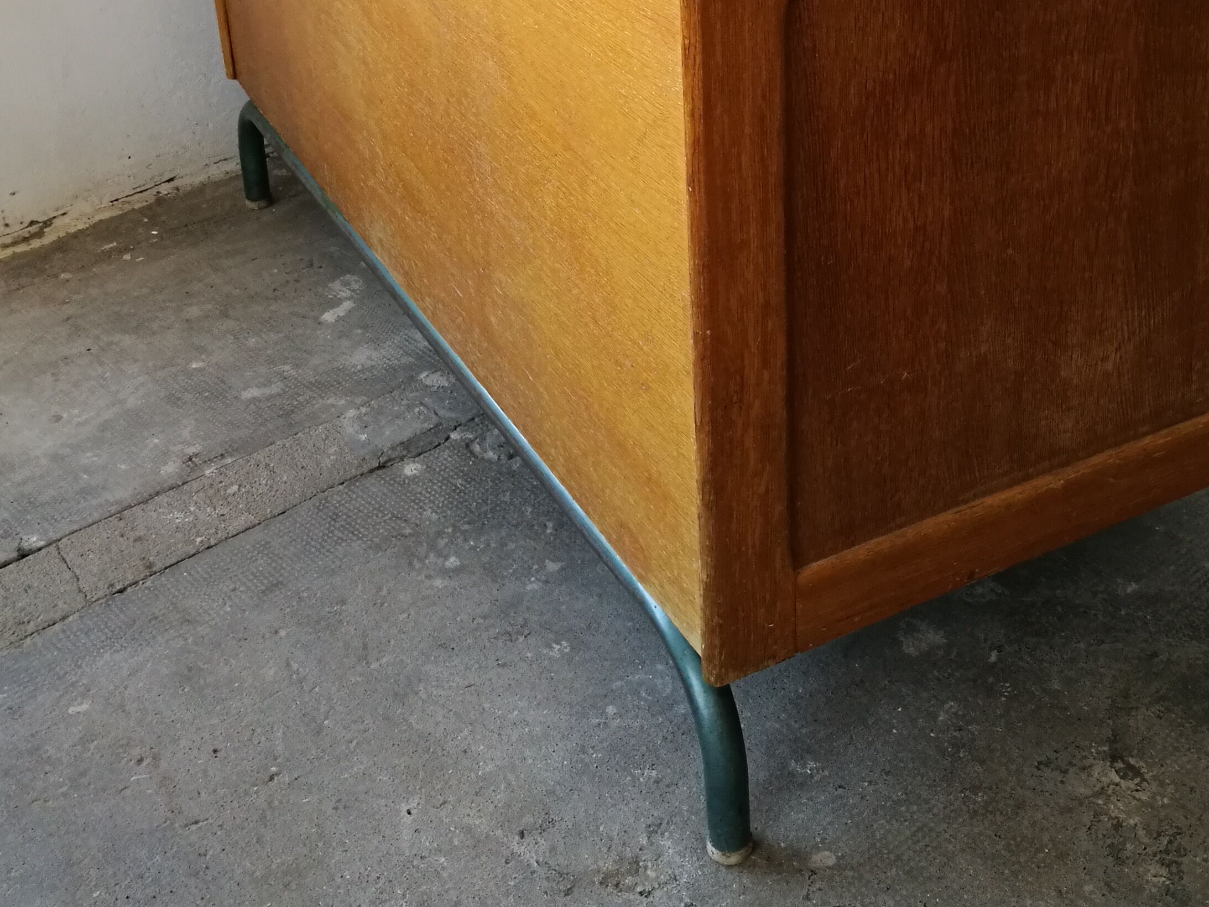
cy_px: 129
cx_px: 765
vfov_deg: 28.8
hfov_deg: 38.6
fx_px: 1712
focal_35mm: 49
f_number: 2.2
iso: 125
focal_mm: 4.5
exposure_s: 1/50
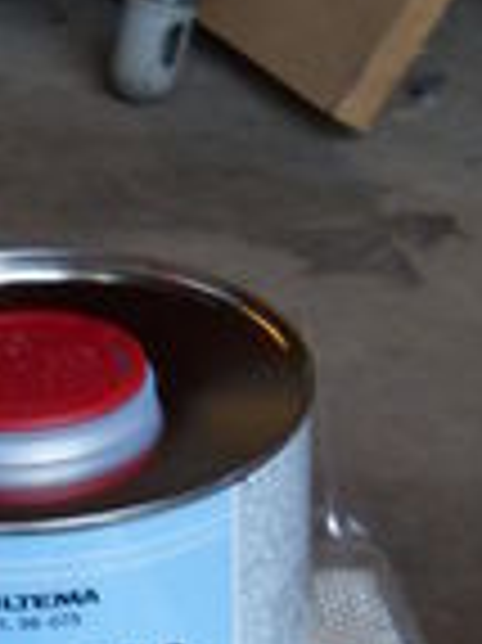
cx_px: 32
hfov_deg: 8.9
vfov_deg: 11.6
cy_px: 847
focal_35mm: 166
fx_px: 3086
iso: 80
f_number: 2.8
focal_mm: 6.3
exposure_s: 1/90
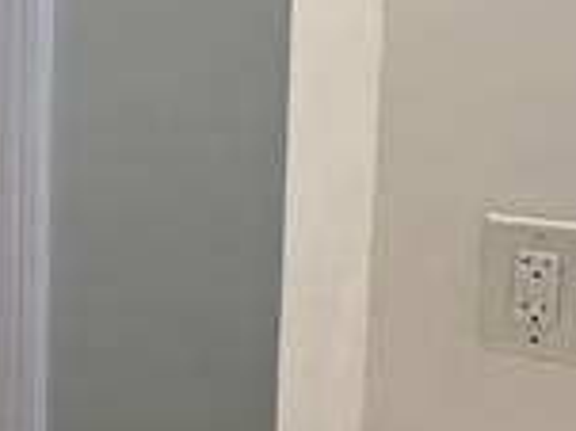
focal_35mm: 55
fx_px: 914
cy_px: 42
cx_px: -156
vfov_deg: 25.7
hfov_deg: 29.0
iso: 250
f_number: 1.9
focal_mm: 2.2
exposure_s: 1/120
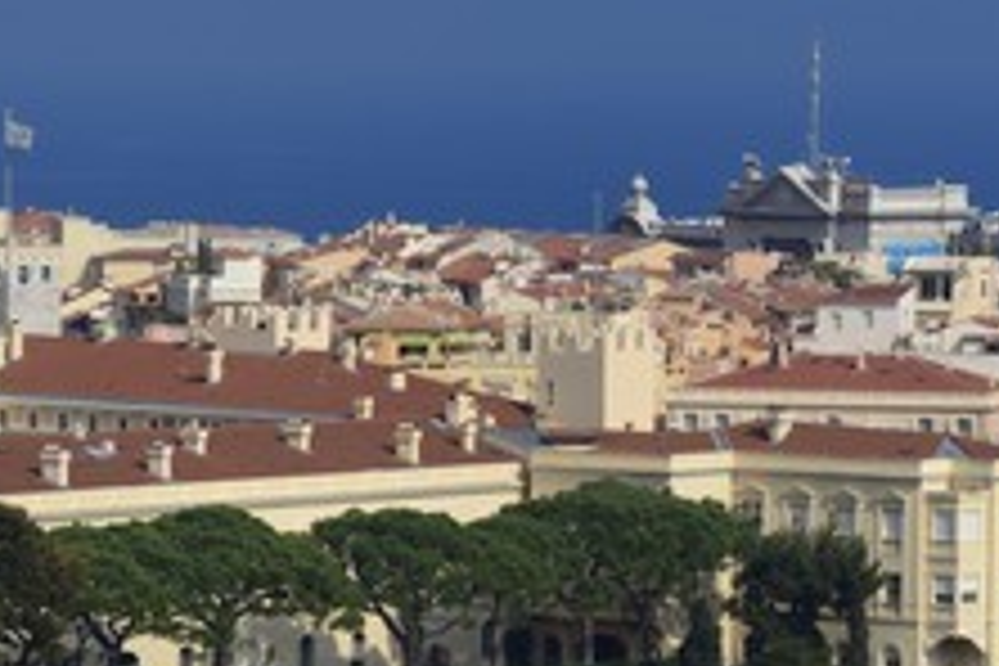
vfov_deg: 5.2
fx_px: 7353
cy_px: 544
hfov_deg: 7.8
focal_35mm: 265
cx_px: 212
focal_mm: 140
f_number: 10
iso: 200
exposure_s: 1/320
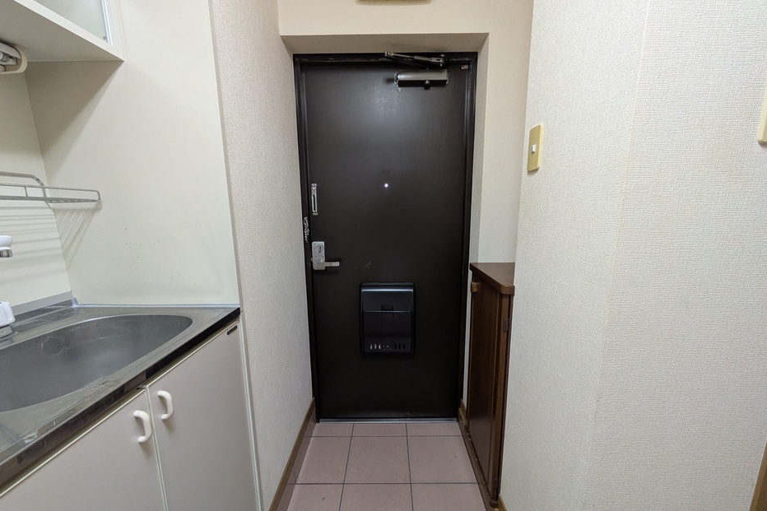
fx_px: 320
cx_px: 387
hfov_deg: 100.4
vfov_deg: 77.2
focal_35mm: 15
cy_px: 269
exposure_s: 1/24
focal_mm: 1.83
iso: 303
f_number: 2.2
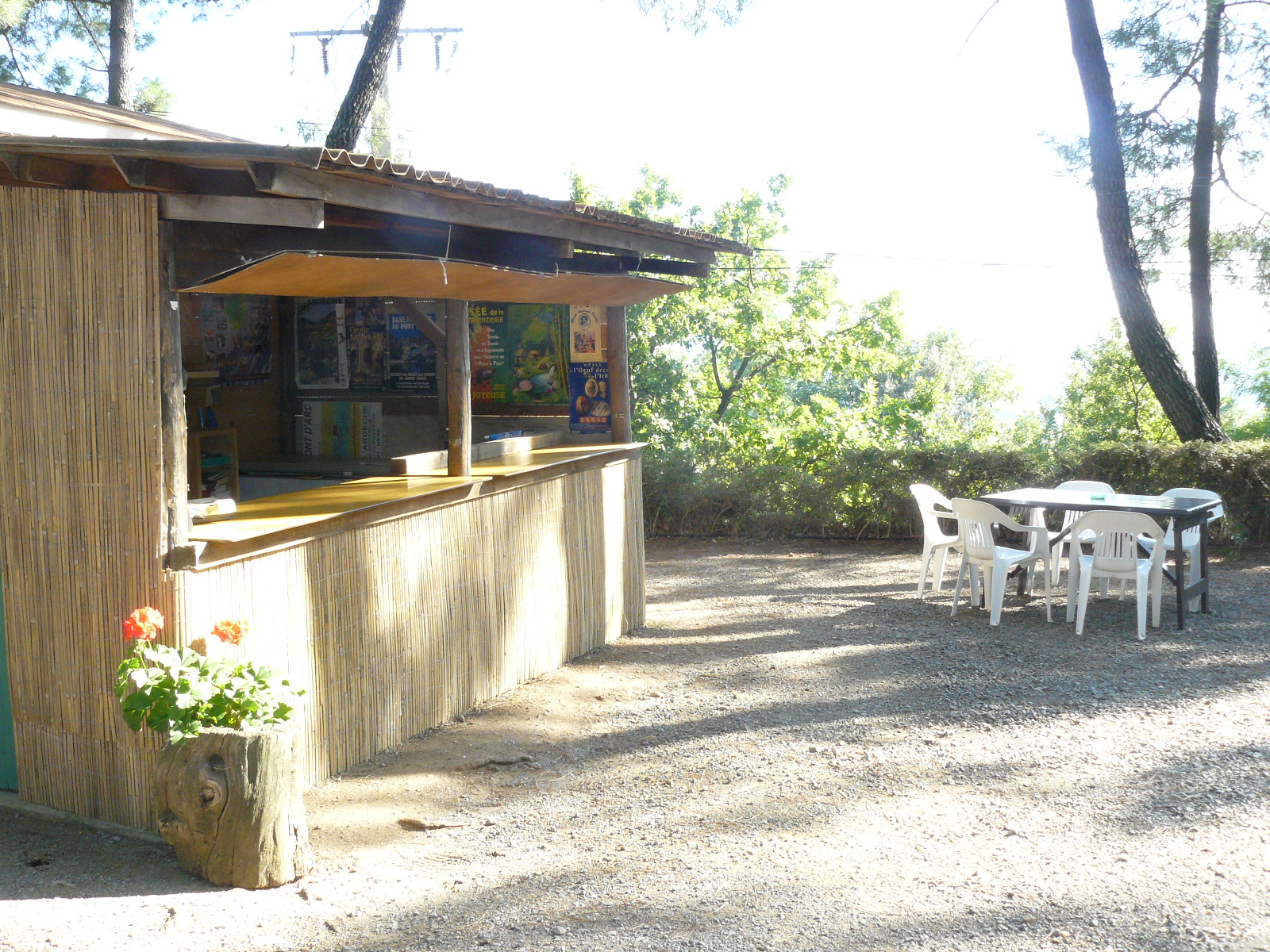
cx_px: 635
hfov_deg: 51.4
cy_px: 476
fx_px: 1321
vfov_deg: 39.7
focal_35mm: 36
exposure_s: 1/60
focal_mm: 6
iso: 200
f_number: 5.6
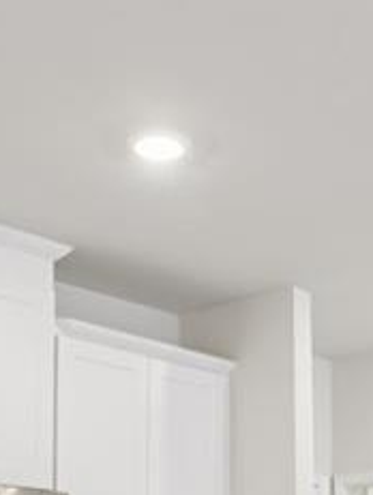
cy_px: 620
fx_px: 974
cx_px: 298
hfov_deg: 21.4
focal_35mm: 68
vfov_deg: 25.2
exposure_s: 1/6
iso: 400
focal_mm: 16
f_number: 8
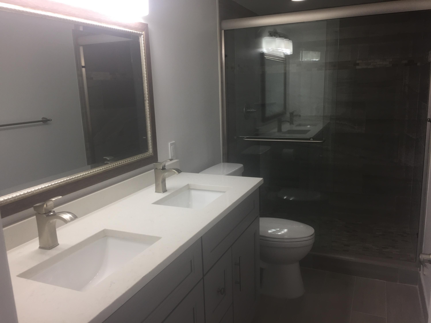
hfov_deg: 61.7
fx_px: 361
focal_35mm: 29
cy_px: 162
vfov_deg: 48.2
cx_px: 216
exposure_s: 1/60
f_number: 2.2
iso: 32
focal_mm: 4.15
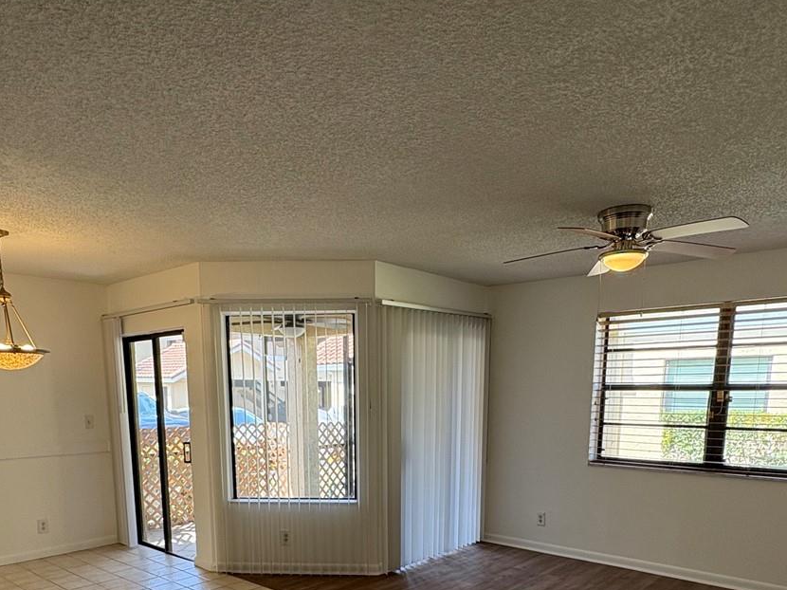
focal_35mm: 27
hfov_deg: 65.3
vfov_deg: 47.6
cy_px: 497
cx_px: 377
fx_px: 614
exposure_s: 1/135
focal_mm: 2.22
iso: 80
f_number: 2.2
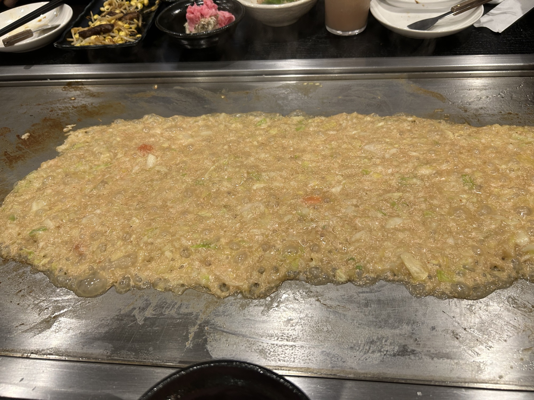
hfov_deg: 67.3
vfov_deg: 53.1
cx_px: 267
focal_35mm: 26
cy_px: 200
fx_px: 401
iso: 100
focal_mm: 5.7
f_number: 1.5
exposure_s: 1/100
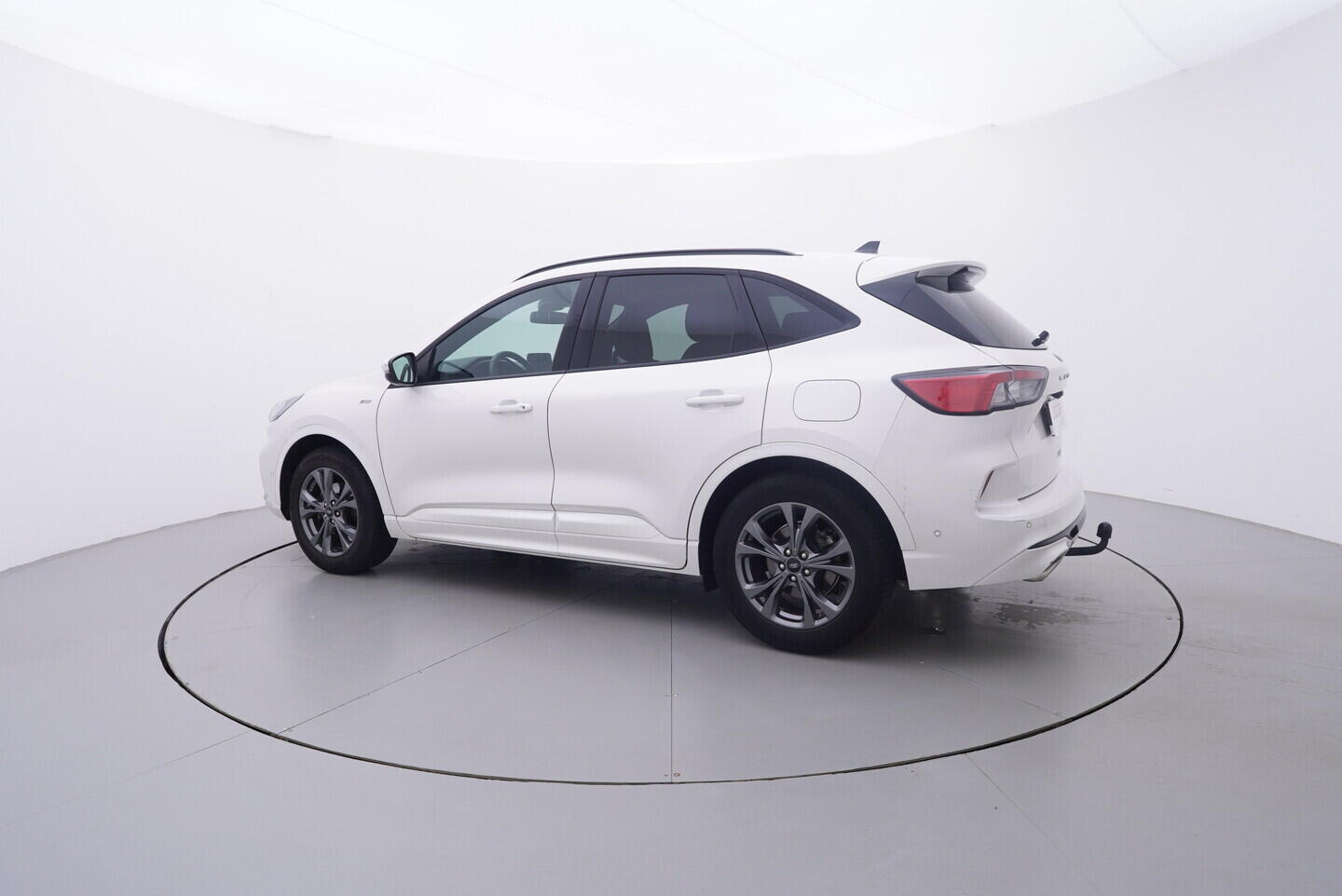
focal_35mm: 22
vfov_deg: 56.2
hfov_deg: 77.3
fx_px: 839
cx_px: 671
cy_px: 448
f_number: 5
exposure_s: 1/80
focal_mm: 15
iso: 200
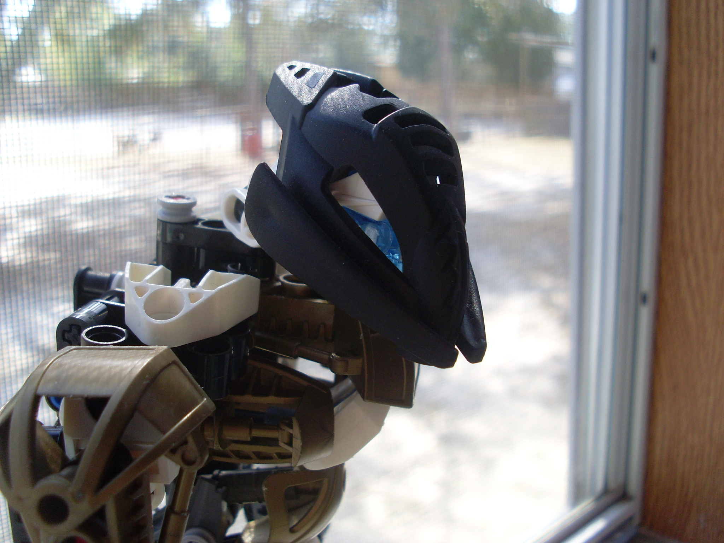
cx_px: 362
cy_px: 272
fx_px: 795
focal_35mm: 38
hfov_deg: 49.0
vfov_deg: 37.7
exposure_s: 1/90
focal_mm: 6.3
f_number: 3
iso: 80
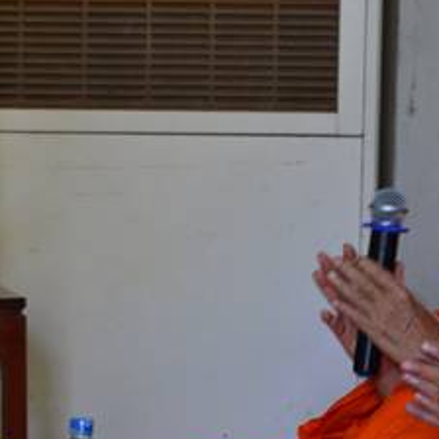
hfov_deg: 4.9
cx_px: 147
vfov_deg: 4.9
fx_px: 5153
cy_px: 286
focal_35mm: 359
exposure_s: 1/20
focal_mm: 105
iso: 800
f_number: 5.6
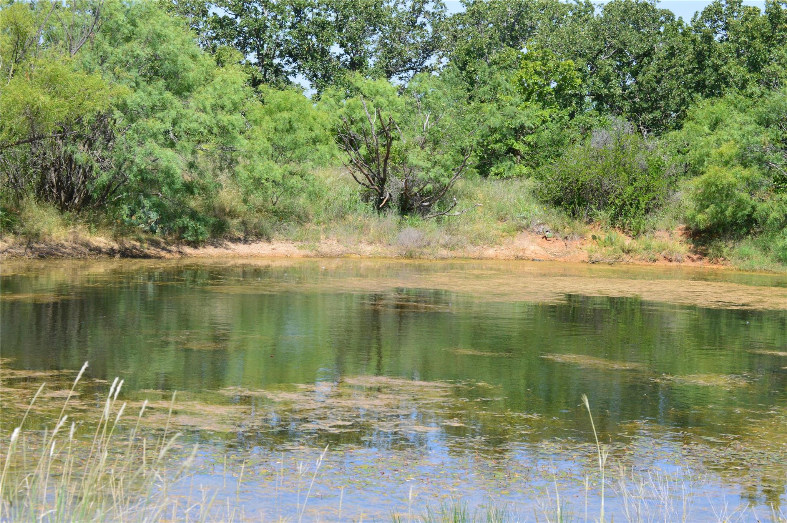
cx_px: 394
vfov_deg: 16.5
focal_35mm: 82
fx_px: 1802
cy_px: 262
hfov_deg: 24.6
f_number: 10
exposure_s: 1/320
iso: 400
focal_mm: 55
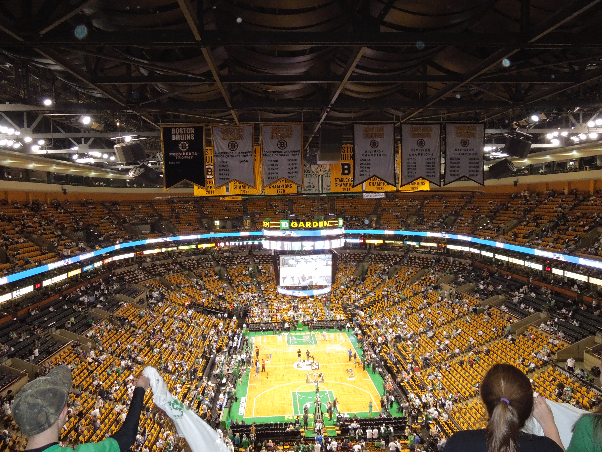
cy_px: 226
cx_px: 301
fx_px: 435
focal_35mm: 25
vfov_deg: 54.9
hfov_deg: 69.4
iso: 500
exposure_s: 1/30
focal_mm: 4.5
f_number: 3.3
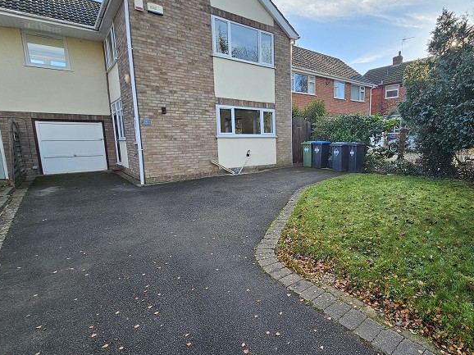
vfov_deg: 71.6
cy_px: 178
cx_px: 304
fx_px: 246
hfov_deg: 85.6
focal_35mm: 18
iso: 50
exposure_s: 1/353
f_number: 2.2
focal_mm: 2.2
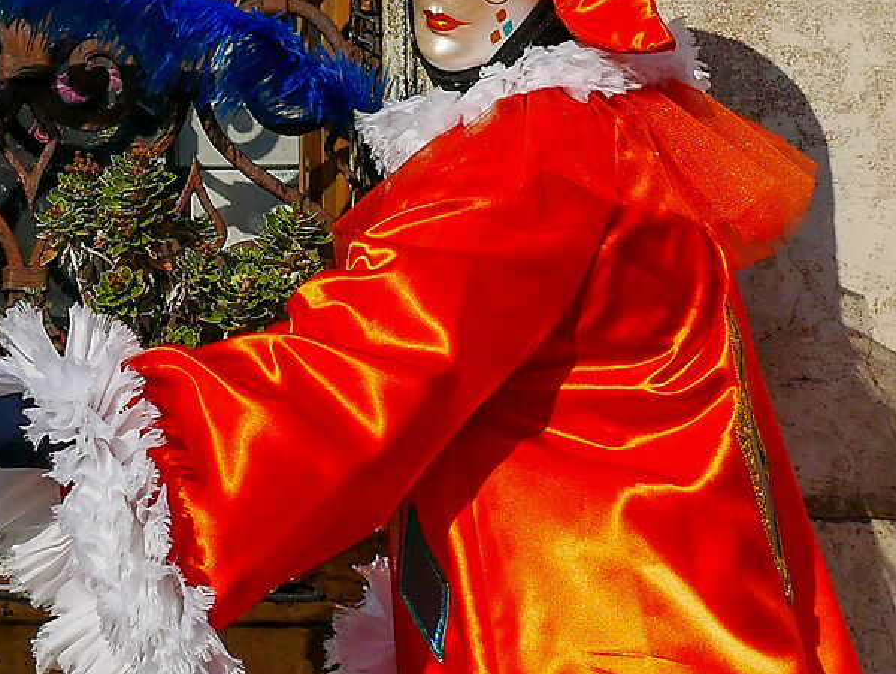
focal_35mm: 192
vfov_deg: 7.7
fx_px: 4974
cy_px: 756
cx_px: -249
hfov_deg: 10.1
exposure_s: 1/5000
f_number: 3.5
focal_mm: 24
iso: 200
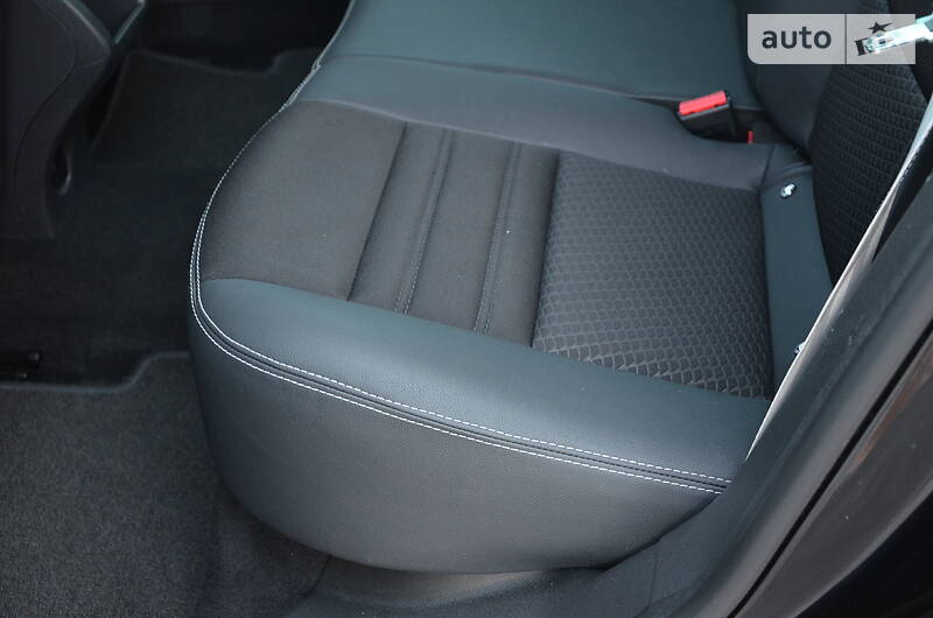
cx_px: 466
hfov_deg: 37.9
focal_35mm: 52
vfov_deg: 25.6
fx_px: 1358
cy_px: 309
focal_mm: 35
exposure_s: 1/30
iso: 1250
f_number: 4.5
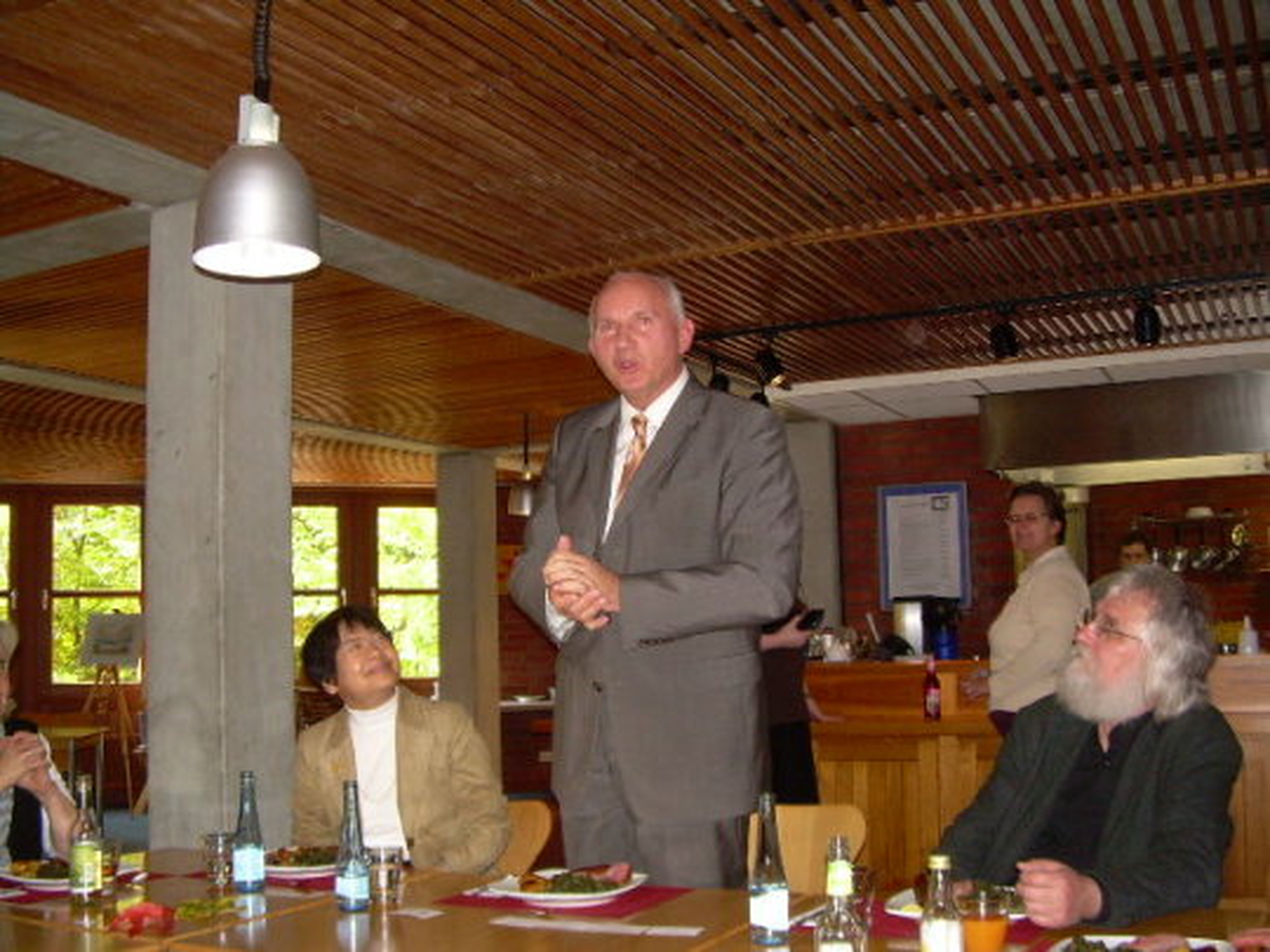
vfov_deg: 37.7
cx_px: 635
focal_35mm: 38
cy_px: 476
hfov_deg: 49.0
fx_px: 1394
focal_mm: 6.3
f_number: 2.8
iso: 200
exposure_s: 1/60
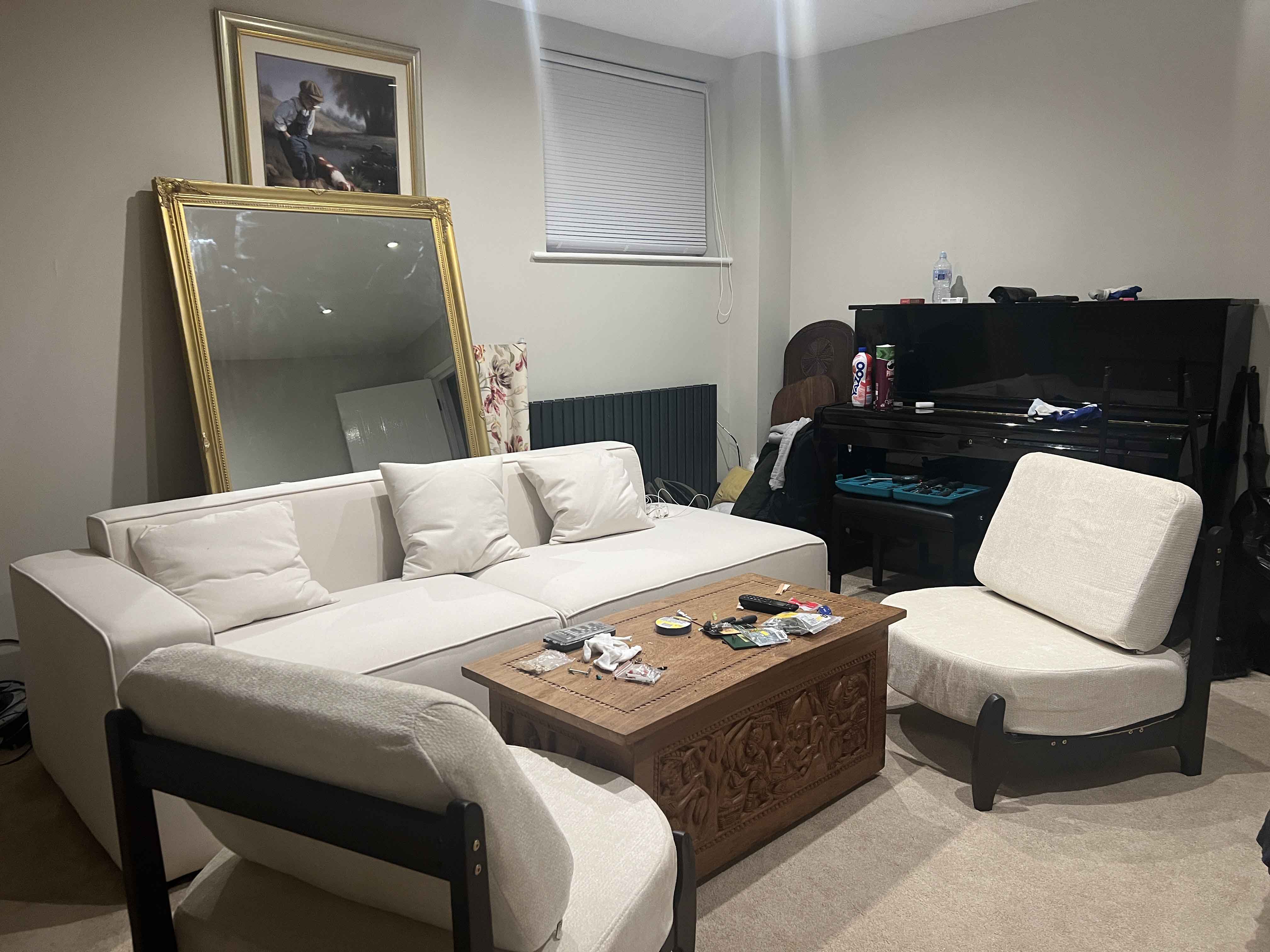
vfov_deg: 53.1
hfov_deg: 67.3
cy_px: 476
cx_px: 635
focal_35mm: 26
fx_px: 954
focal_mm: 5.7
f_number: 1.5
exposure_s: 1/50
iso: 250
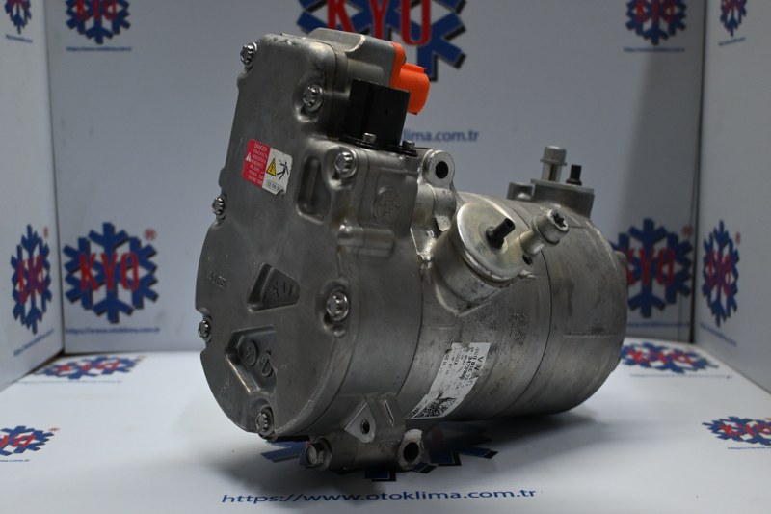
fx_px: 883
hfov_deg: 47.2
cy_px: 257
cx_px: 386
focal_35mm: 41
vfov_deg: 32.4
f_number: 4.5
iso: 900
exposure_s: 1/125
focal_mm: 27.5
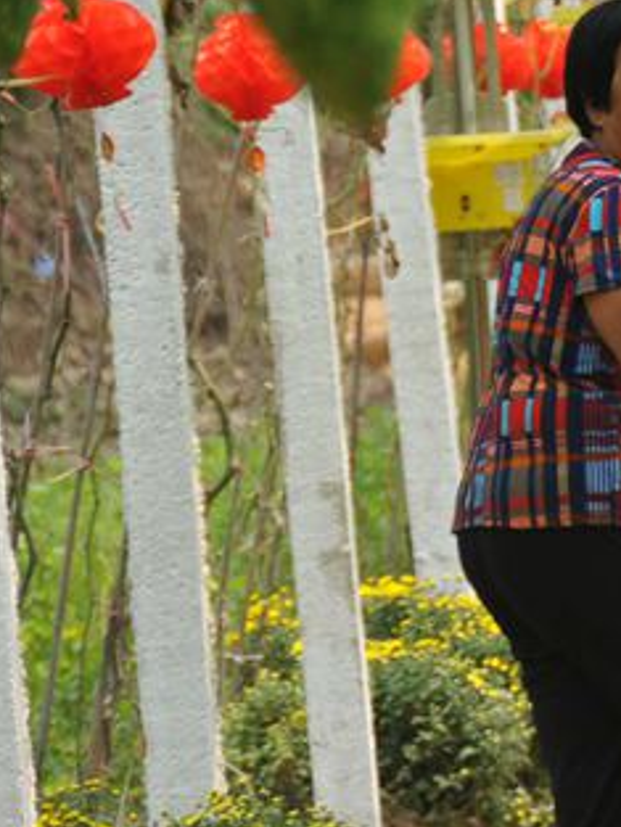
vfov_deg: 3.5
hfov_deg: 2.7
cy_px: 98
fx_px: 13347
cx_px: 1031
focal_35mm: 558
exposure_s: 1/320
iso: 250
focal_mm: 135
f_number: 5.6
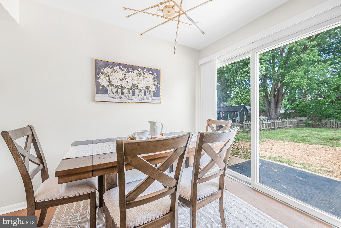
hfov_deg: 104.2
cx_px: 170
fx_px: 133
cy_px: 114
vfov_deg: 81.3
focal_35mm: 14
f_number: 9
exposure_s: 1/15
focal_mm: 14
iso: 250
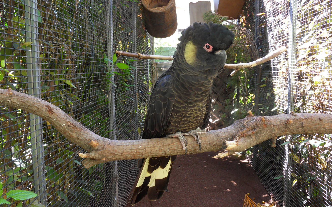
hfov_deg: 50.4
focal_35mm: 39
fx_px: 353
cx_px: 167
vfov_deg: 32.8
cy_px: 104
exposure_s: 1/30
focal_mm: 6.3
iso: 120
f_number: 3.9
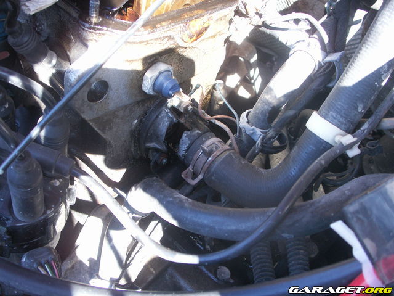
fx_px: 421
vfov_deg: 38.7
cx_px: 197
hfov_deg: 50.1
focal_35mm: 37
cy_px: 148
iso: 80
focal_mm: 7.7
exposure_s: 1/40
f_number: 3.5
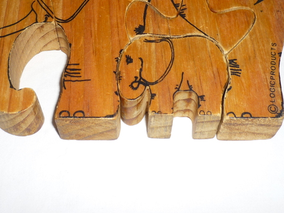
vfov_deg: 24.7
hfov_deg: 33.2
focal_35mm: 58
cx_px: 129
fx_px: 476
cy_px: 32
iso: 100
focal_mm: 5.5
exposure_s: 1/30
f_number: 2.8
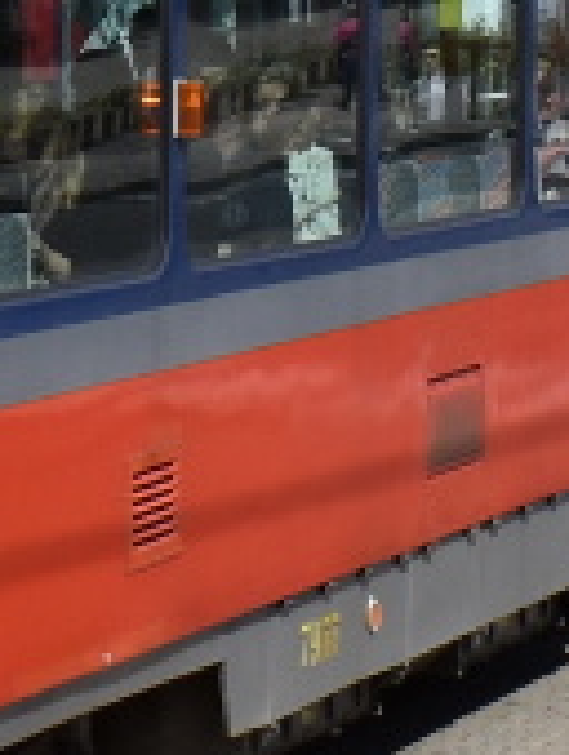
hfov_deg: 9.2
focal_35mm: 156
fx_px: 3410
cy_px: -175
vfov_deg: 12.3
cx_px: -365
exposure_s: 1/500
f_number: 11
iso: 200
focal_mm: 18
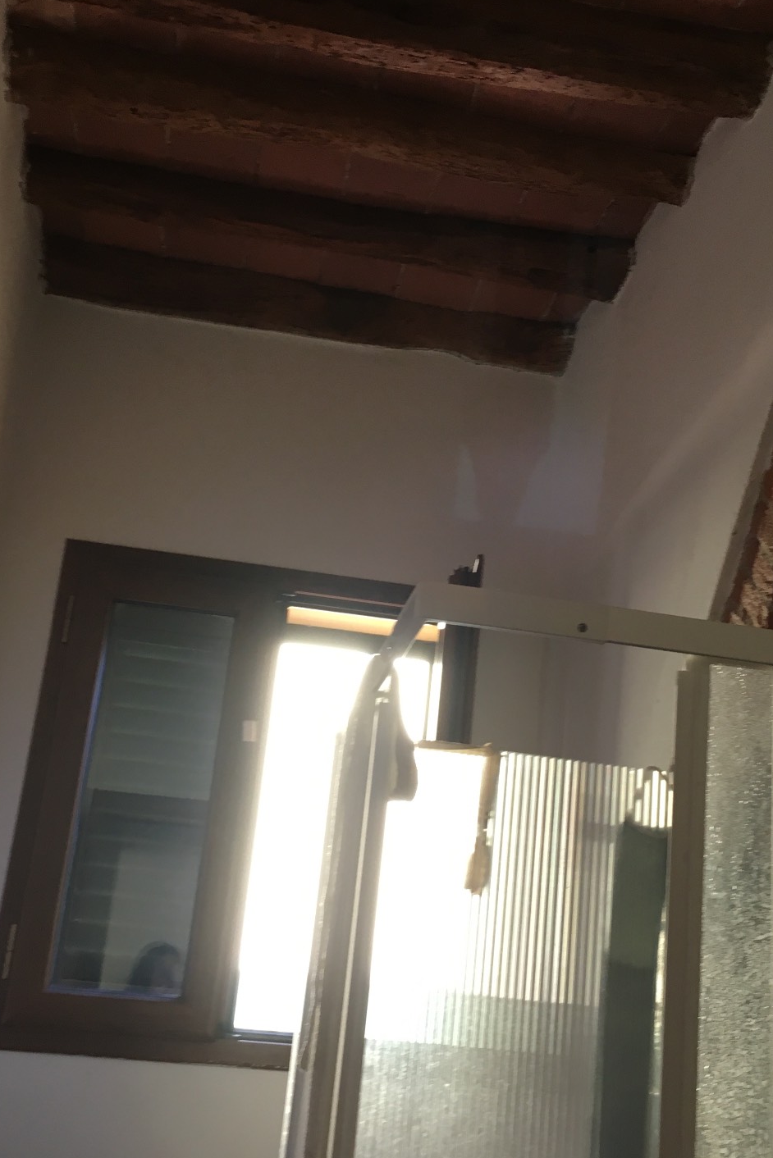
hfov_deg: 32.6
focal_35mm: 41
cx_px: 441
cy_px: 586
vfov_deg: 47.4
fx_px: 1320
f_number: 2.2
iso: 64
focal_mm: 4.15
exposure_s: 1/33
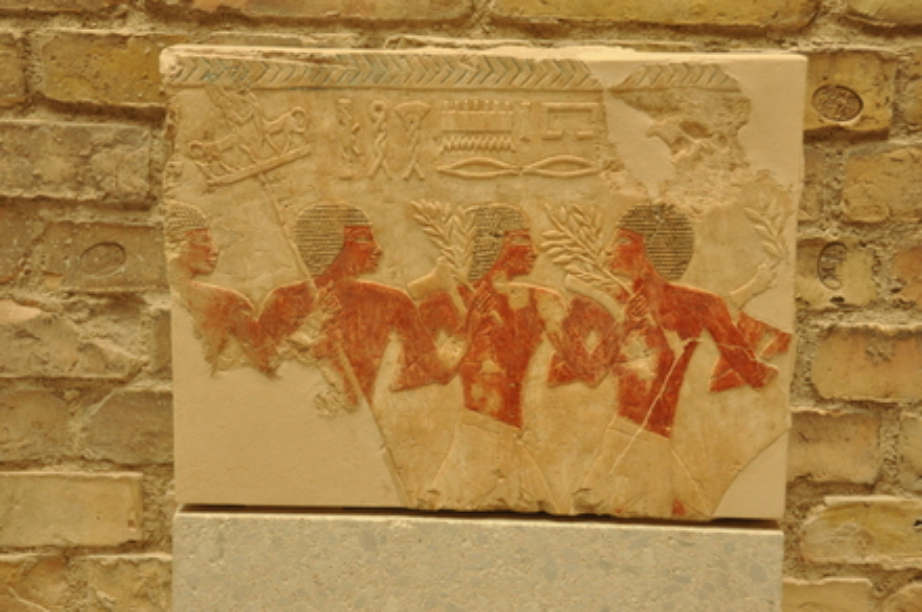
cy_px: 306
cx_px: 461
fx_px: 1611
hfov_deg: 31.9
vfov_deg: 21.5
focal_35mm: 63
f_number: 6.3
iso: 1000
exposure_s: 1/160
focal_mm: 42
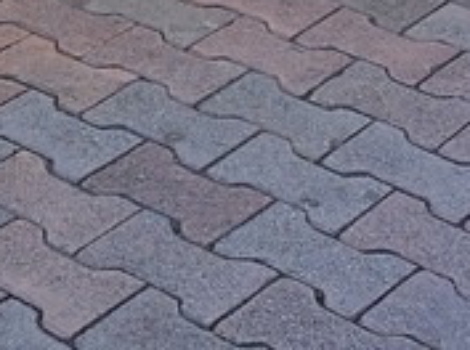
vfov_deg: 8.9
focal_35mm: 145
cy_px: -586
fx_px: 1965
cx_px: -186
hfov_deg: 13.1
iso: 115
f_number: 1.79
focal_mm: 4.7
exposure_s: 1/100
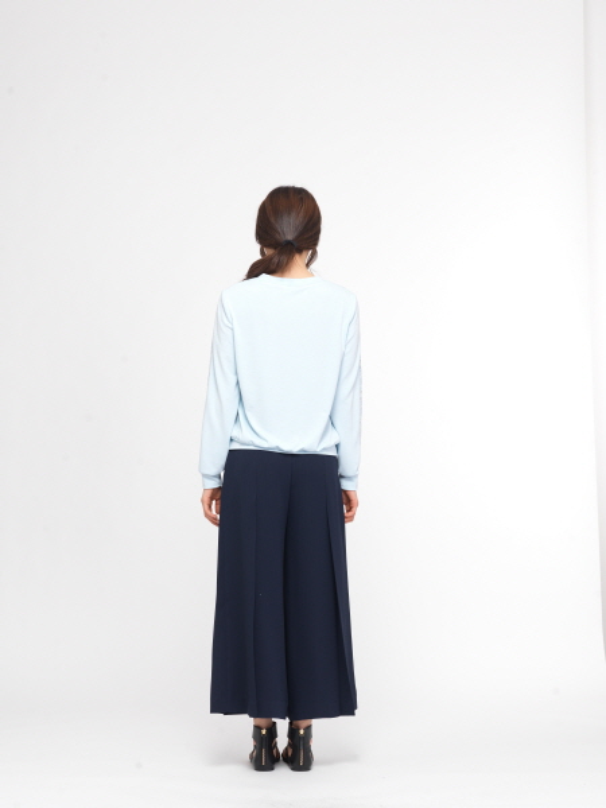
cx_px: 303
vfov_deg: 31.2
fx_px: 1447
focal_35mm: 62
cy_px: 404
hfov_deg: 23.7
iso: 100
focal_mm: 80
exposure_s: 1/250
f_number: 9
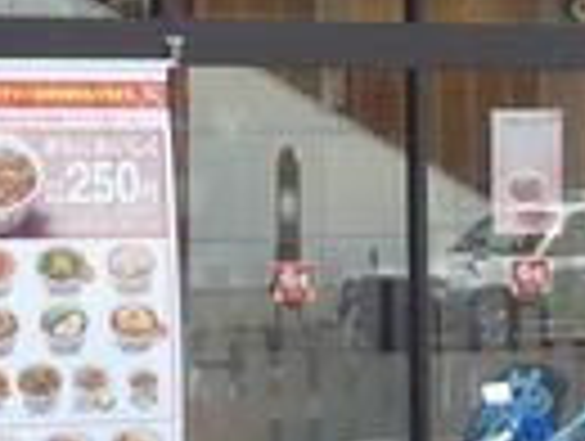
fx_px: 3996
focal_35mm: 236
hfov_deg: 8.4
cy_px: 94
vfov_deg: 6.3
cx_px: 266
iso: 80
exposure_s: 1/250
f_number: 3.3
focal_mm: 4.4
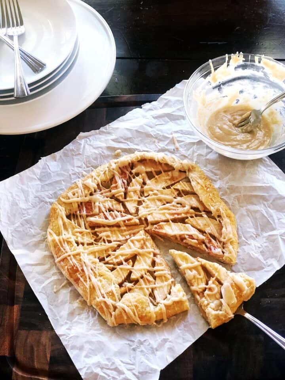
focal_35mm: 57
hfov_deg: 25.7
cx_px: 142
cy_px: 190
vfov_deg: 33.8
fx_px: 626
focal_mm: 6.6
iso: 200
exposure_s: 1/30
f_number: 2.8
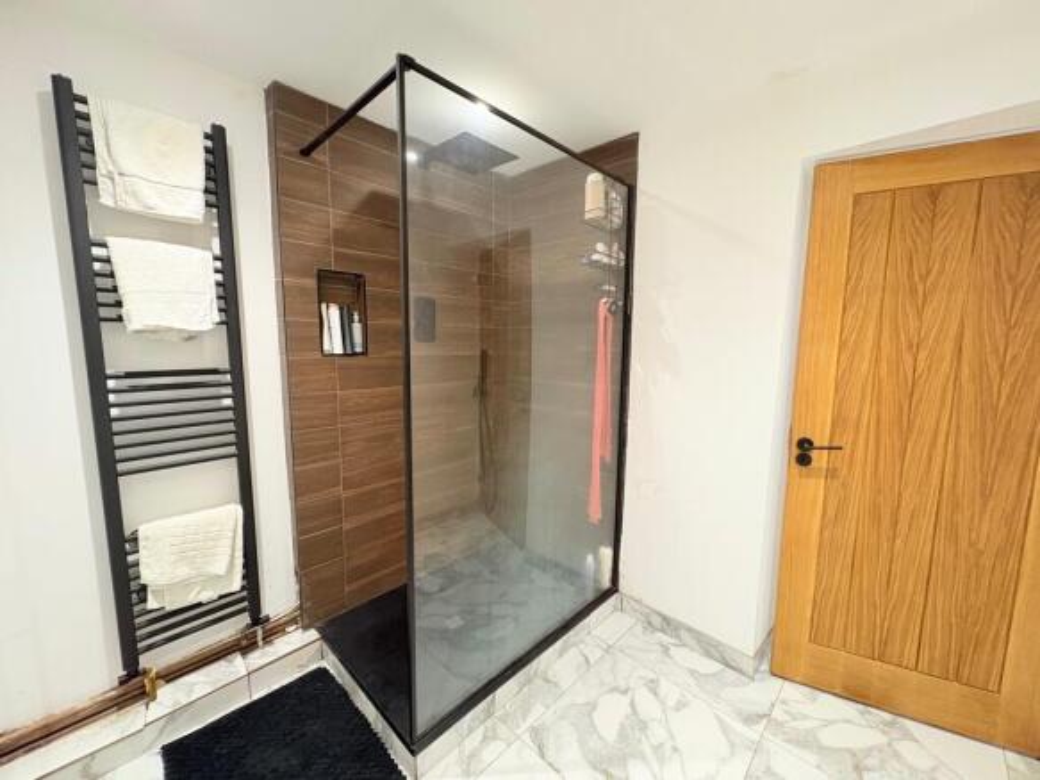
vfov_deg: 85.7
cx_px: 520
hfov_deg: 102.1
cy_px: 390
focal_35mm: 14
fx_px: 421
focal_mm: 2.22
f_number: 2.2
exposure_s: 1/50
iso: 320
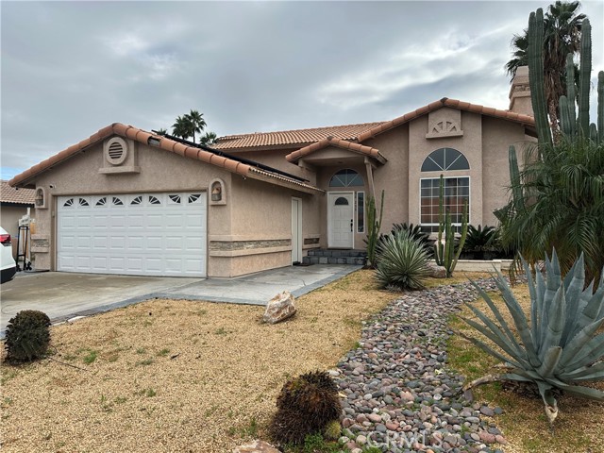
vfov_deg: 56.8
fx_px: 419
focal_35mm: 24
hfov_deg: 71.6
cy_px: 226
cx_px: 302
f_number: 1.78
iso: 80
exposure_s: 1/4762
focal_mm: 6.86
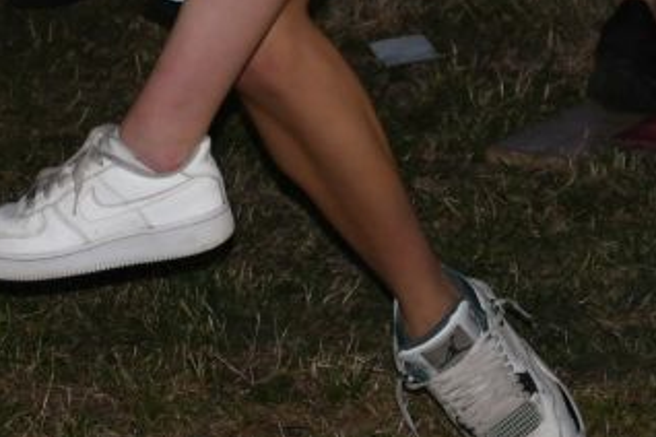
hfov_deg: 5.0
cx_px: 573
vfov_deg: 3.4
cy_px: -258
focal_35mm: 408
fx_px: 7434
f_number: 5
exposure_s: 1/60
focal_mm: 60
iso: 500
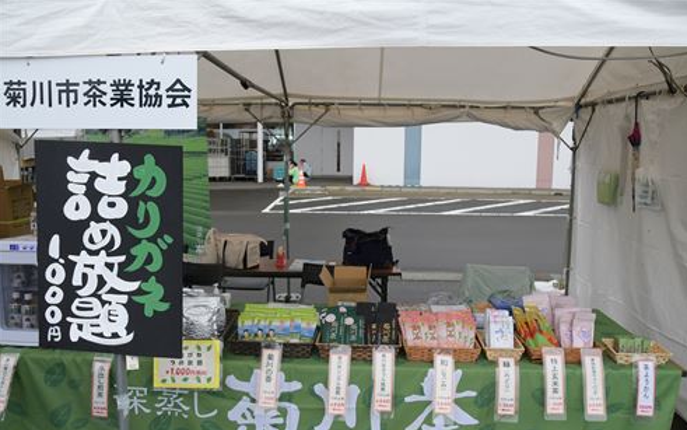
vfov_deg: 44.5
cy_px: 228
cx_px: 348
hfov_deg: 66.5
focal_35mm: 28
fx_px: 524
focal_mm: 18
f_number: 10
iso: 1250
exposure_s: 1/400
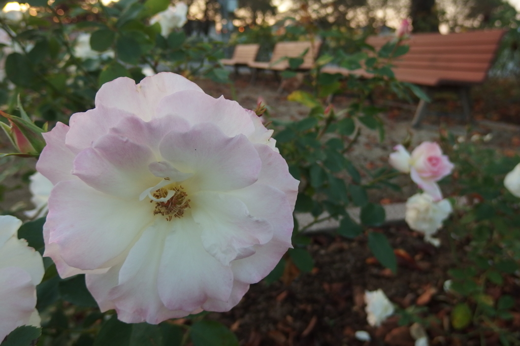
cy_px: 173
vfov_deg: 49.5
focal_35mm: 26
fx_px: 375
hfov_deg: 69.4
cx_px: 260
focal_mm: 4.7
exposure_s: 1/160
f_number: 2.5
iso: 100
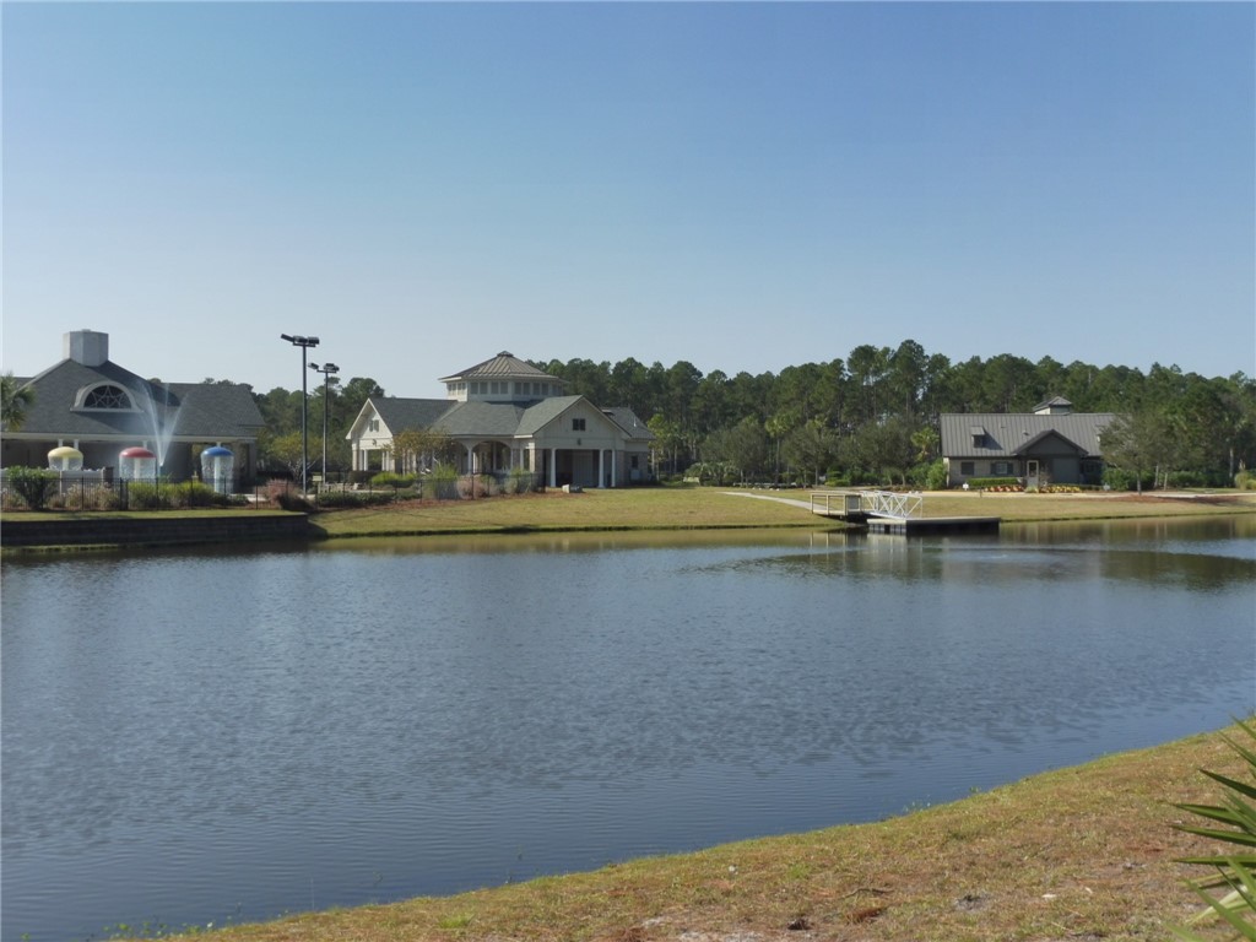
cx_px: 628
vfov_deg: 36.8
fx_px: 1415
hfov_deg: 47.9
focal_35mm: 39
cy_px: 471
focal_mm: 6.9
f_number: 5
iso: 100
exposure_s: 1/640
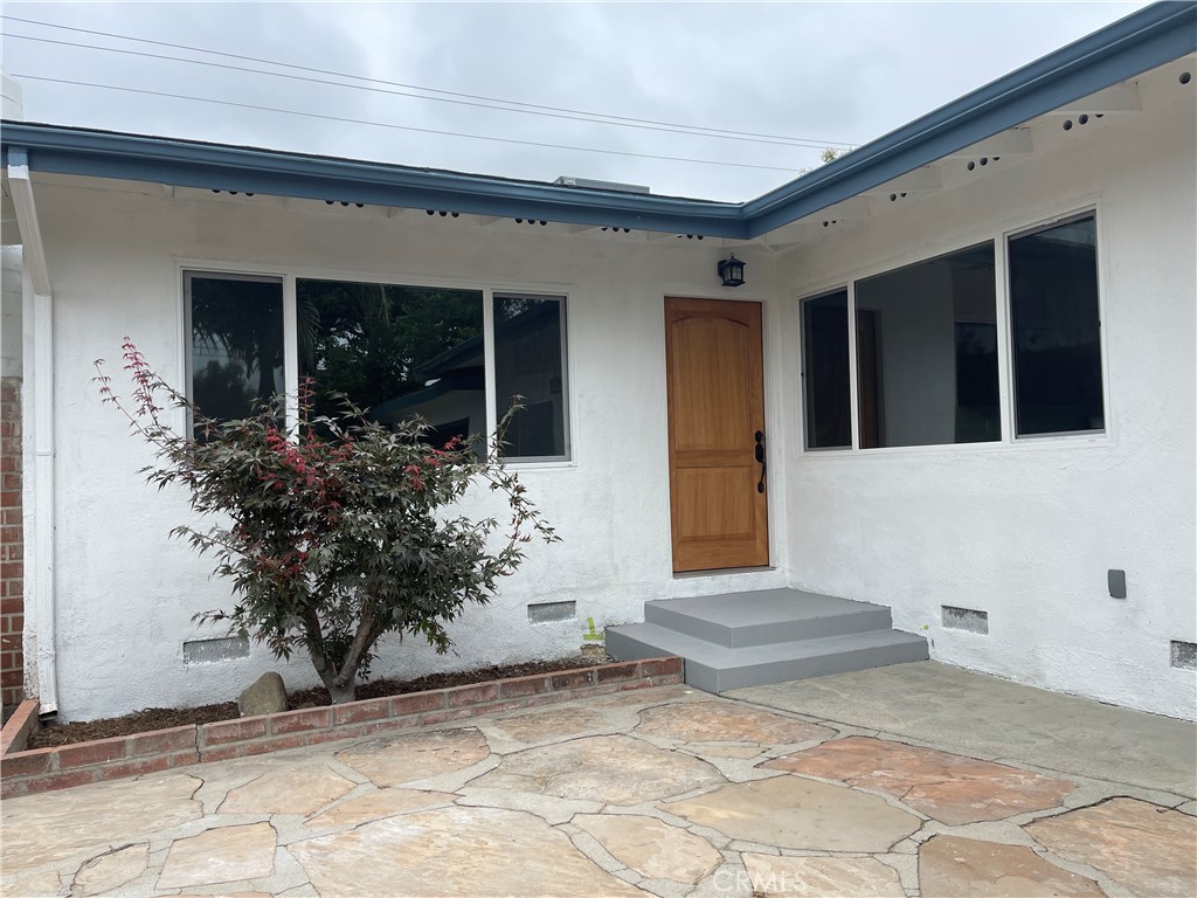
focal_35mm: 25
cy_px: 449
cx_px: 598
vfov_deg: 54.9
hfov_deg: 69.4
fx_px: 864
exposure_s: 1/1188
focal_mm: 5.1
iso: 32
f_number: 1.6
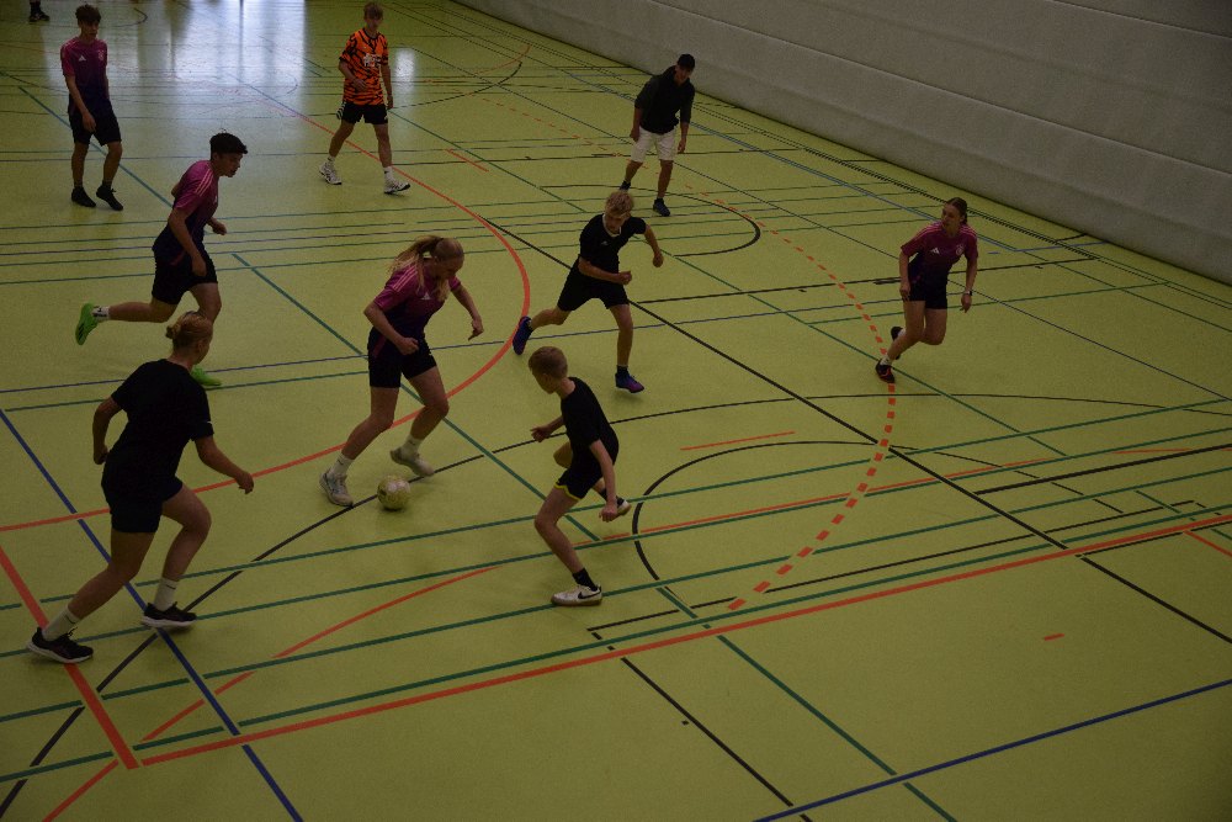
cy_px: 411
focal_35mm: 51
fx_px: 1745
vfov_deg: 26.5
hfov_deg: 38.9
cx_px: 616
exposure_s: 1/500
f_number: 3.3
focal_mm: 34
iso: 1400
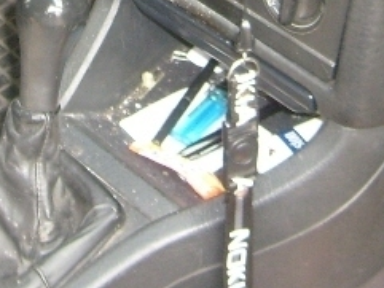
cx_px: 140
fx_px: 1287
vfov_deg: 12.1
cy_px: -169
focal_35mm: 116
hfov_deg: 16.9
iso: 100
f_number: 2.8
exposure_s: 1/45
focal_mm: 5.8
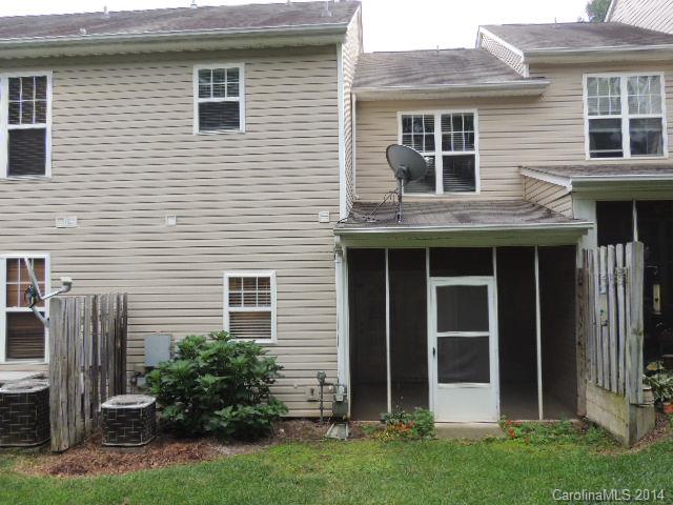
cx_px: 336
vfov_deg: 42.9
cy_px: 252
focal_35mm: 33
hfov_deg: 55.4
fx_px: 642
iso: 100
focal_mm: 5.8
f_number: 3.2
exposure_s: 1/60
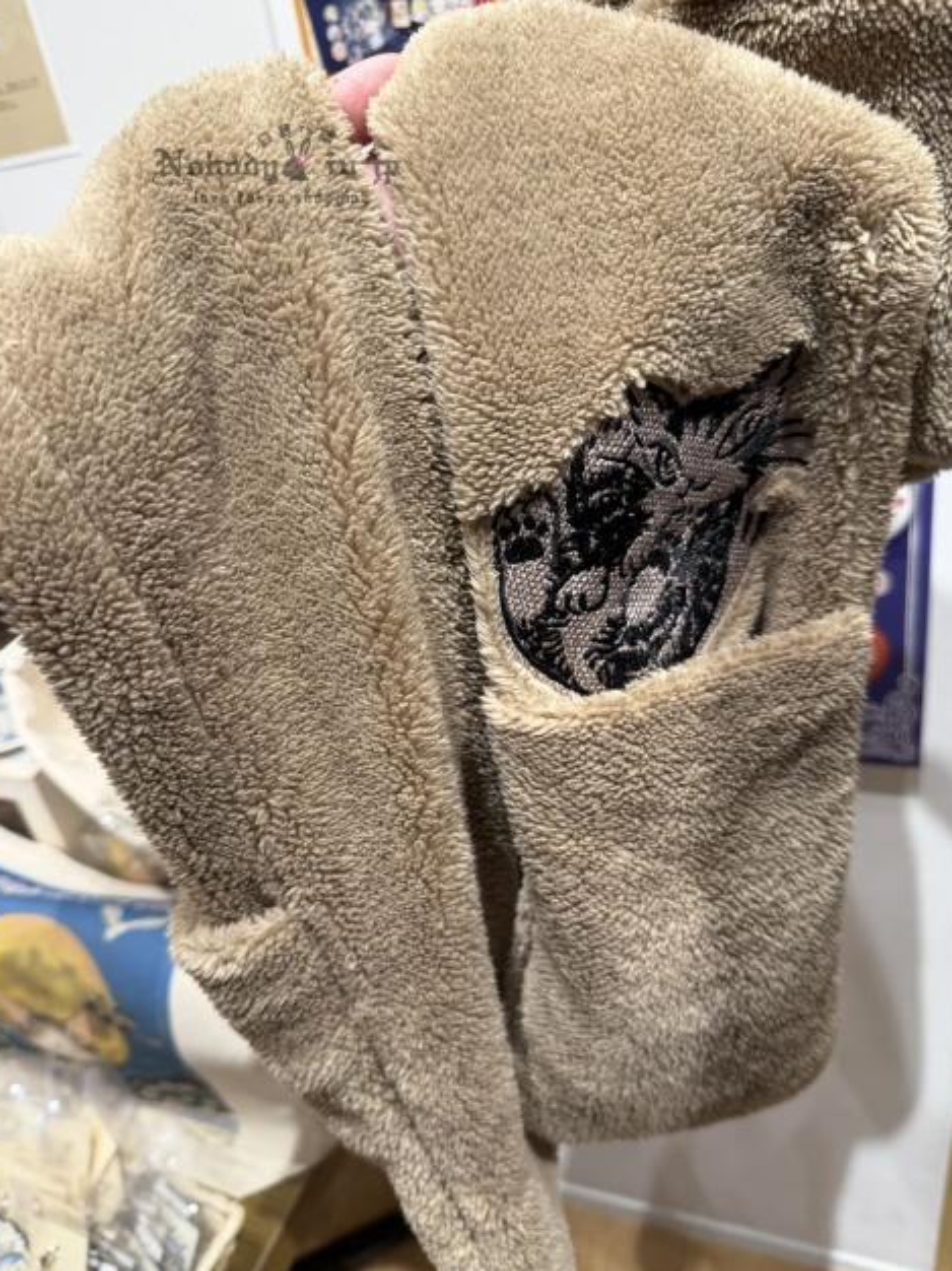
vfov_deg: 69.4
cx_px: 468
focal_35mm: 25
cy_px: 625
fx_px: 917
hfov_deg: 54.8
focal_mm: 6.76
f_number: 1.78
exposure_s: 1/121
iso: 160
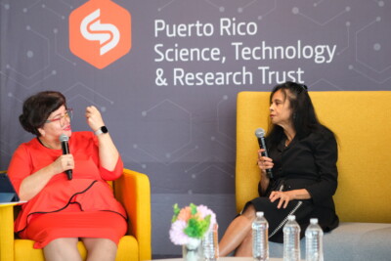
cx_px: 196
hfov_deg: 15.2
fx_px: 1467
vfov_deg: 10.2
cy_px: 130
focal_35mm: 135
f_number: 2
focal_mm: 90
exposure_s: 1/500
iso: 2000
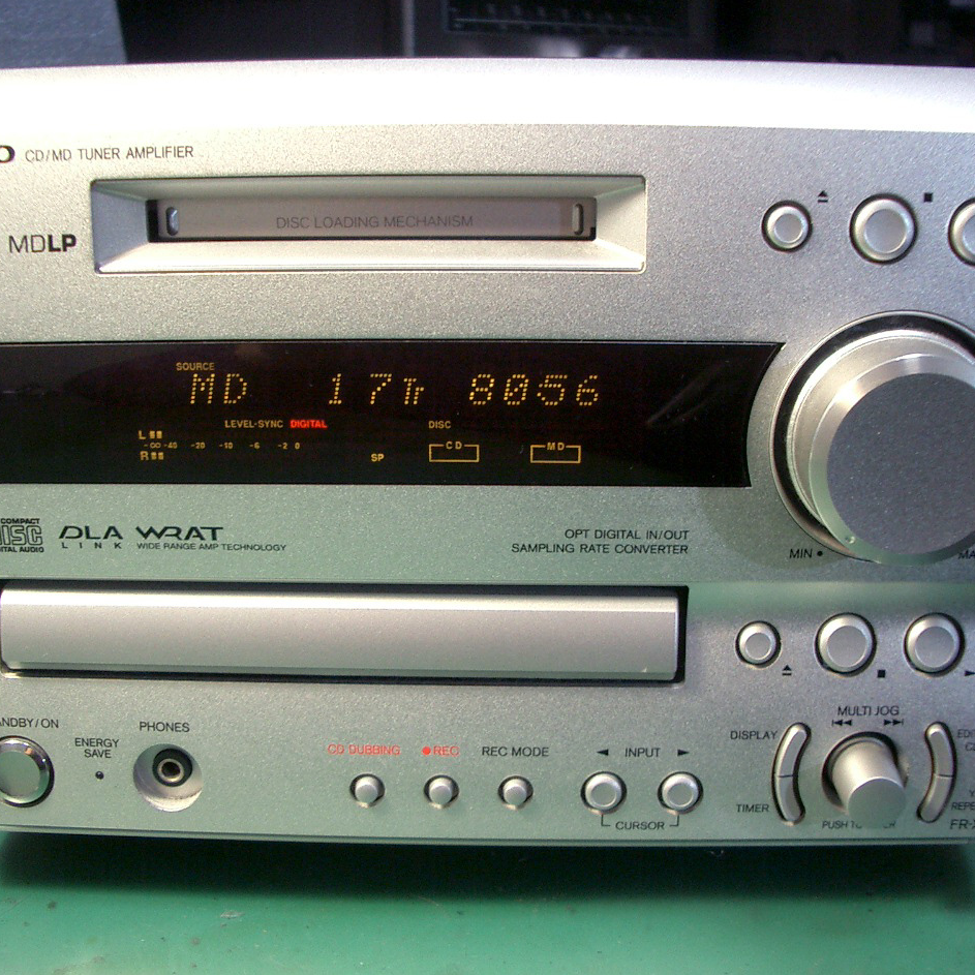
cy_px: 488
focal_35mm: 42
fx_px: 1338
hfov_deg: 40.0
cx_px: 452
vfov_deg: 40.0
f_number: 2.6
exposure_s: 1/13
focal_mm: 5.8
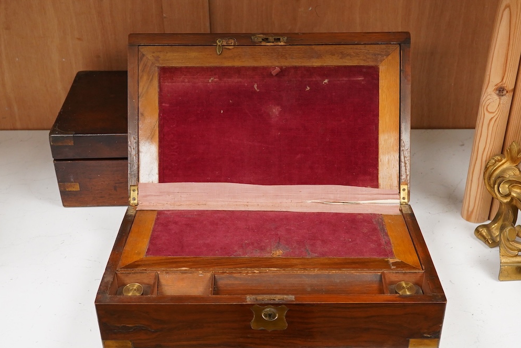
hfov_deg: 38.9
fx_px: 738
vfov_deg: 26.5
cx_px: 259
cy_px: 193
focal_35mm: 51
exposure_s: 1/160
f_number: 9
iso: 2500
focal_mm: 30
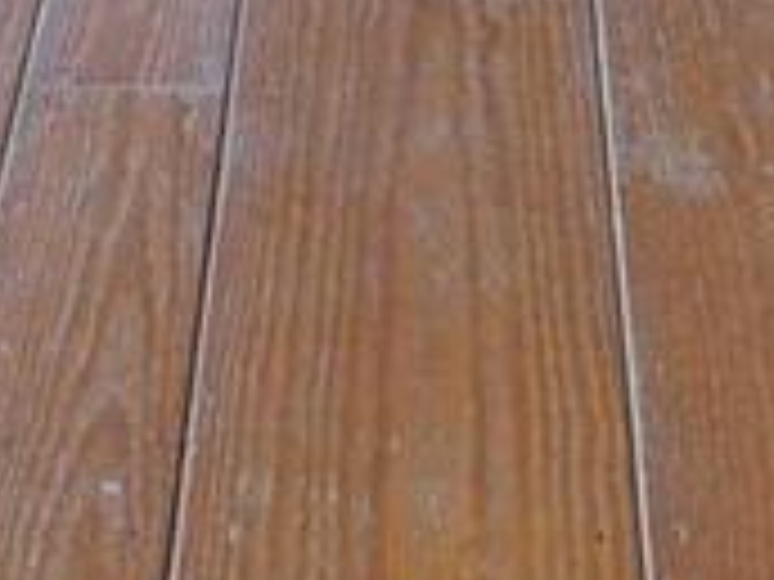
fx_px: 2884
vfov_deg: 8.3
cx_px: 414
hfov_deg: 15.3
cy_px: -1524
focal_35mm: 129
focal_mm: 16
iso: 200
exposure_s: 1/2.5
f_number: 5.6
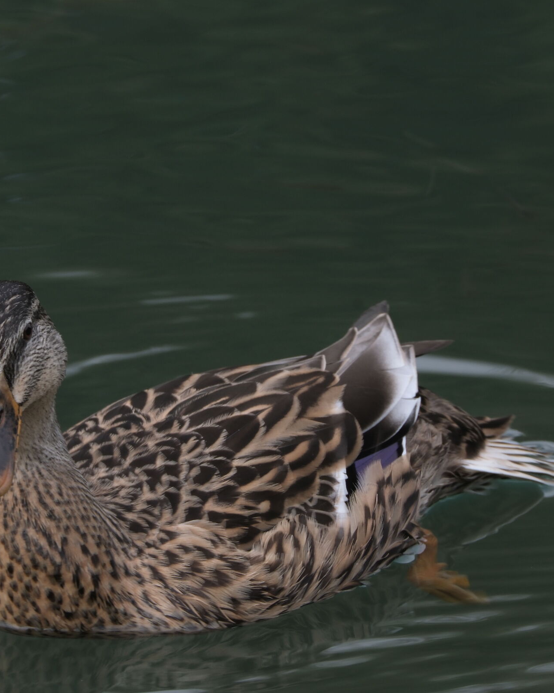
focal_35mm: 888
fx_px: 18203
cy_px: 346
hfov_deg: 1.7
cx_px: 143
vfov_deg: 2.2
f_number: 16
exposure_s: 1/40
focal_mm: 420
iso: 320
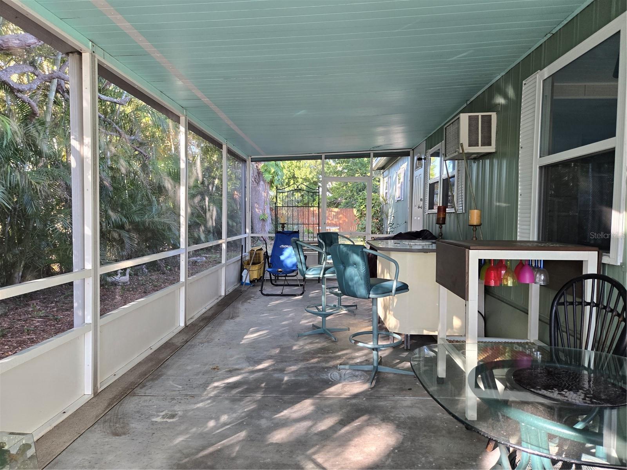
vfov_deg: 58.9
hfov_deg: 73.9
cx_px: 314
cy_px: 235
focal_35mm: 23
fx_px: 417
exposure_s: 1/180
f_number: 1.8
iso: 125
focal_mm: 5.4
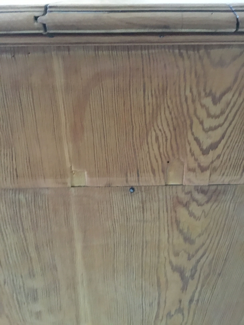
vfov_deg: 58.4
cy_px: 162
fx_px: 291
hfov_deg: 45.4
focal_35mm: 31
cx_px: 122
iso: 500
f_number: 2.4
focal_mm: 3.3
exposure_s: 1/17
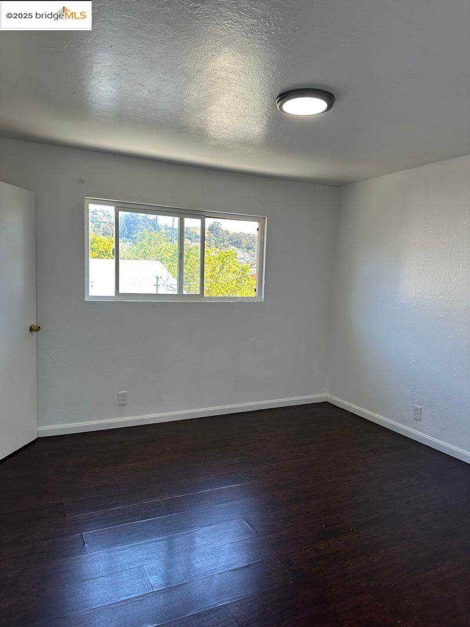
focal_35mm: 24
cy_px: 314
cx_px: 235
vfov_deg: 71.6
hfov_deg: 56.8
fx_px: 434
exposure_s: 1/120
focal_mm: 6.86
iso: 64
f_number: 1.78
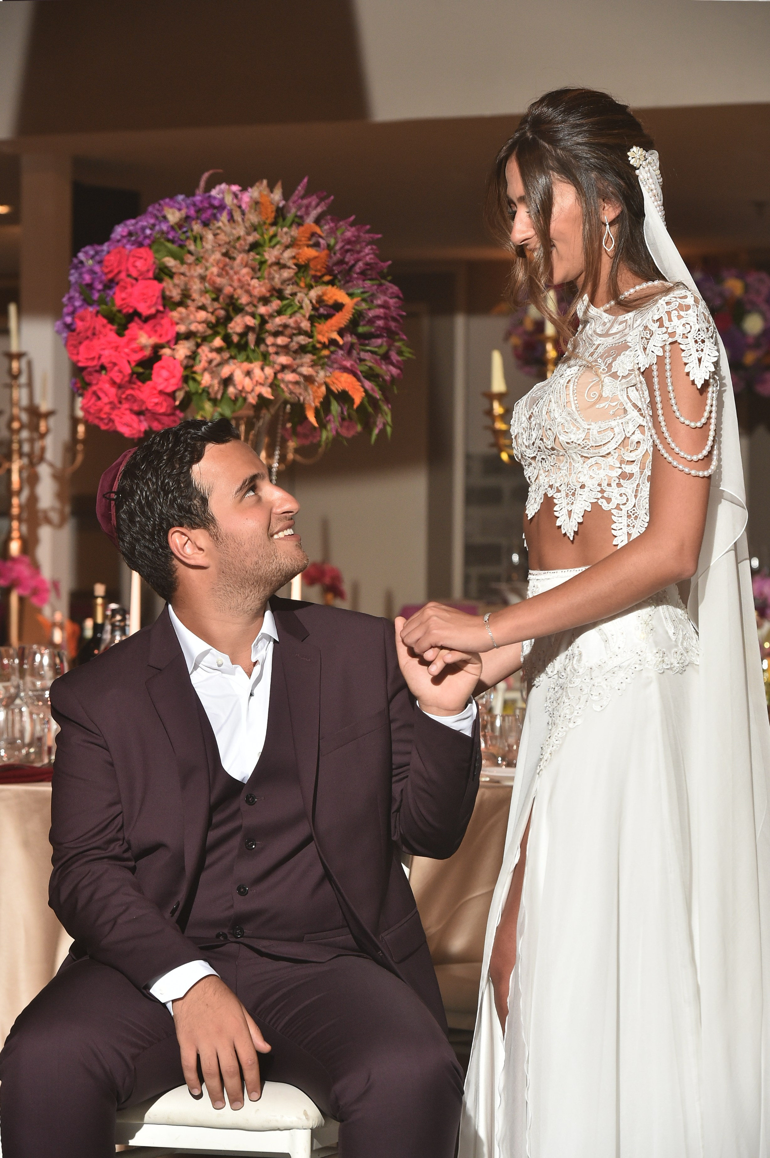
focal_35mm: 125
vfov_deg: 16.4
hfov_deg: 10.9
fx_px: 4019
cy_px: 579
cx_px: 385
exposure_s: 1/160
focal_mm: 125
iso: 1600
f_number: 6.3
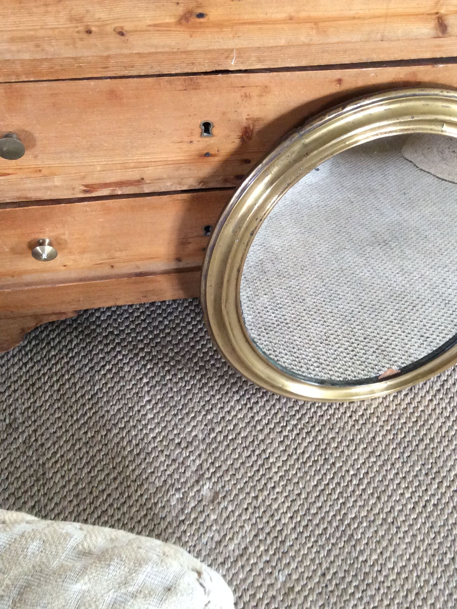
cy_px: 305
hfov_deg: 33.5
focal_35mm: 43
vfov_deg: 43.8
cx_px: 279
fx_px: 757
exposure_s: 1/25
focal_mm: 3.3
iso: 125
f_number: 2.4
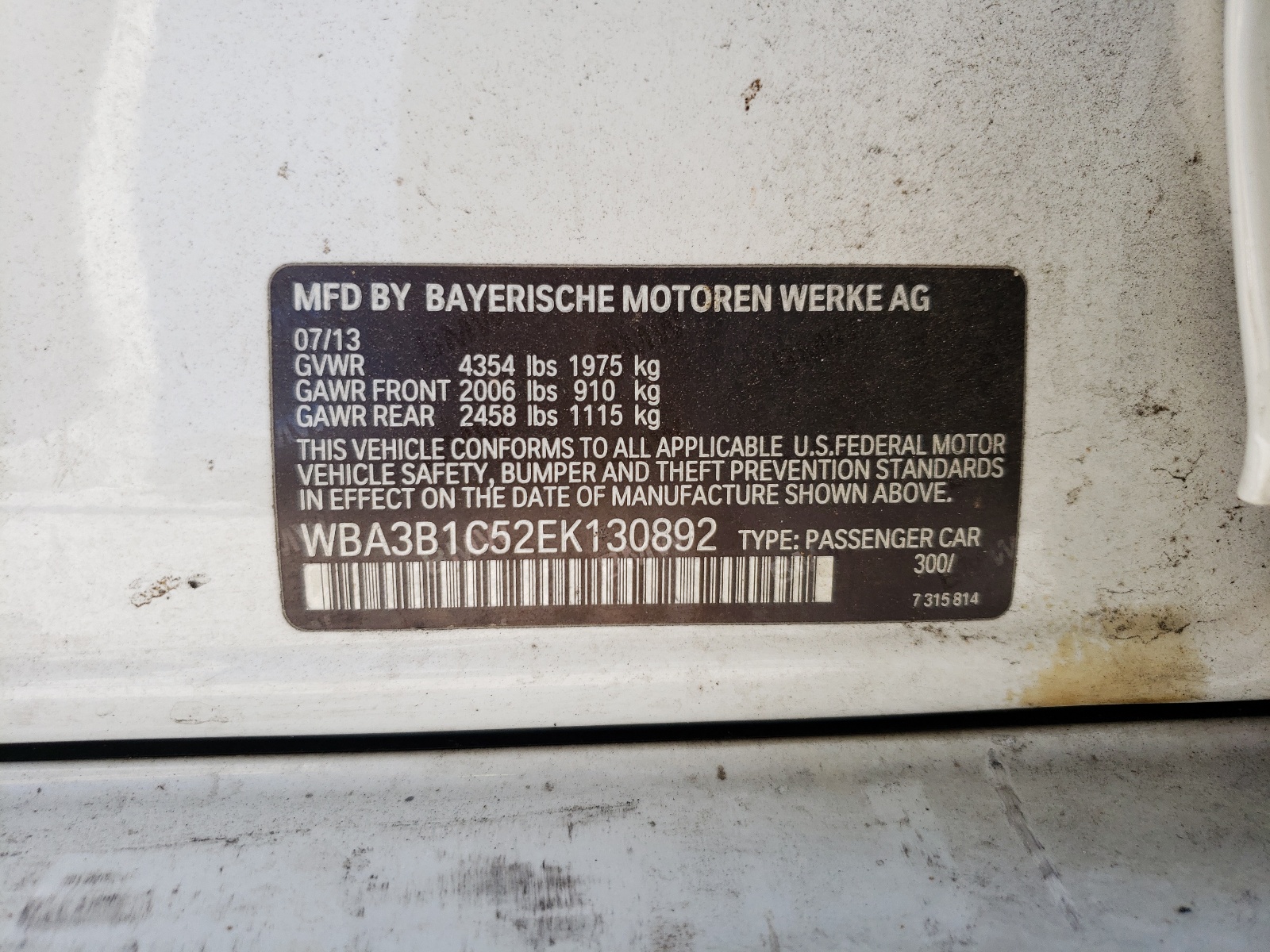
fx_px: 954
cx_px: 635
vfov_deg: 53.1
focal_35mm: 26
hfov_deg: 67.3
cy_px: 476
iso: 50
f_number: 1.5
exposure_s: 1/526
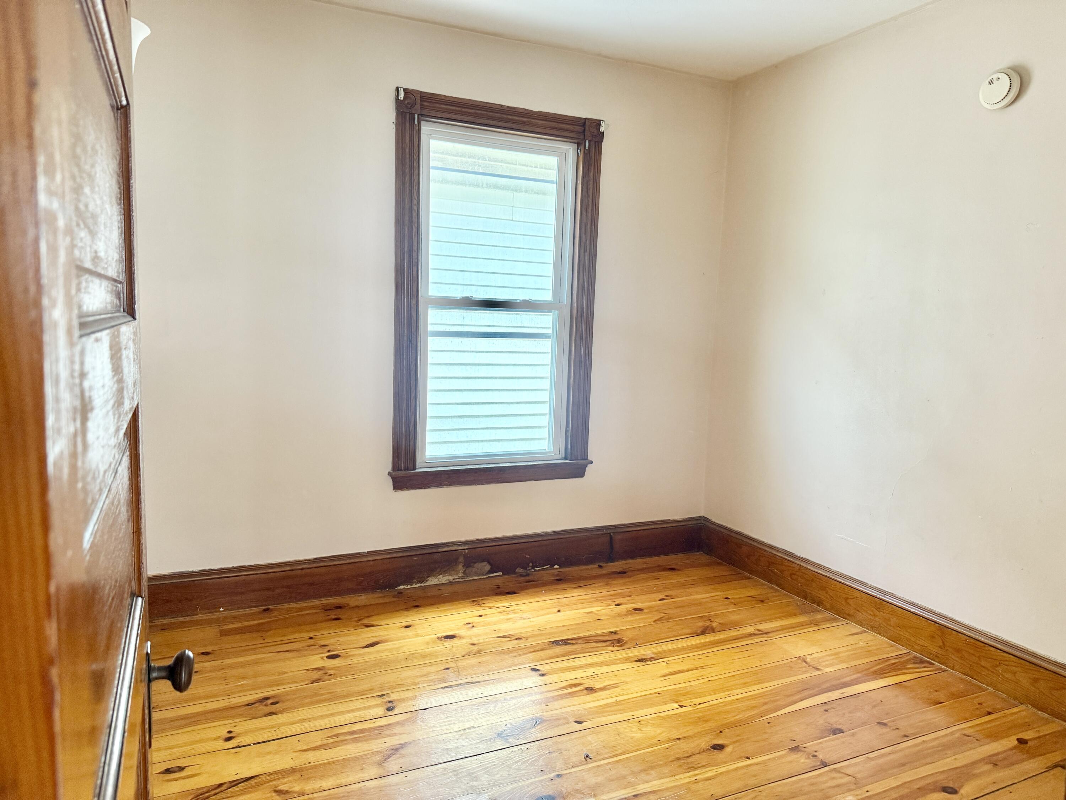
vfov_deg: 56.8
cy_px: 400
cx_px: 533
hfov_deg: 71.6
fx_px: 739
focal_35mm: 24
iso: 250
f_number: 1.78
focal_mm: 6.76
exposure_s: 1/60
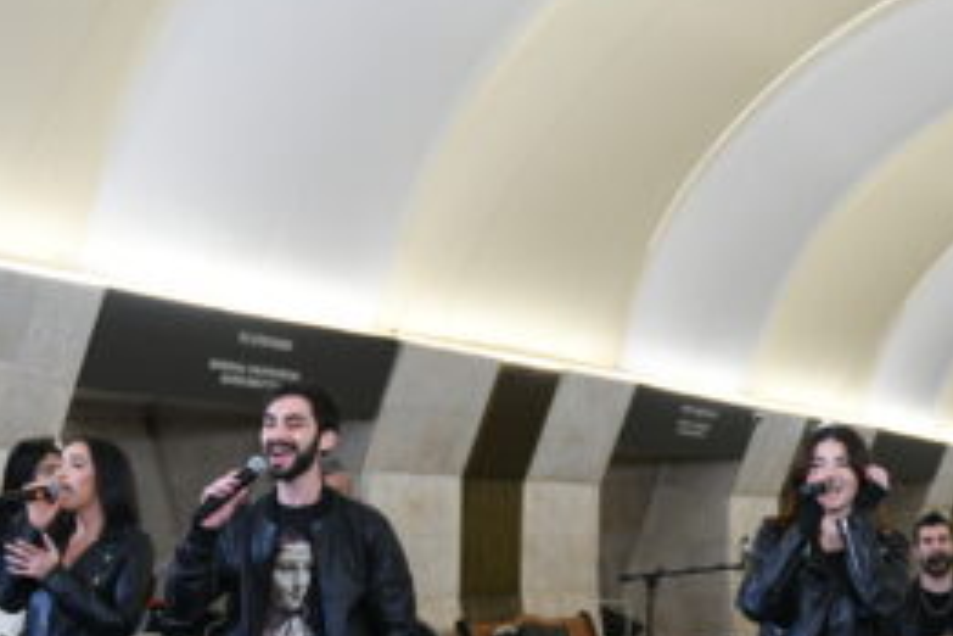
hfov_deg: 29.1
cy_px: 587
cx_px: 592
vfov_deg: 19.3
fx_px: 1826
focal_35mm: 69
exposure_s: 1/160
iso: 560
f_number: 2.8
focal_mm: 24
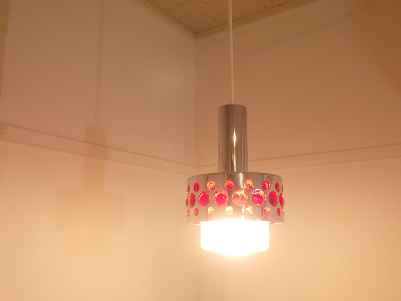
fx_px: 394
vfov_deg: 41.8
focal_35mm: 34
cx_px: 200
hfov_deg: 54.0
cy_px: 150
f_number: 3.8
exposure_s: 1/25
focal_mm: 6.1
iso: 125
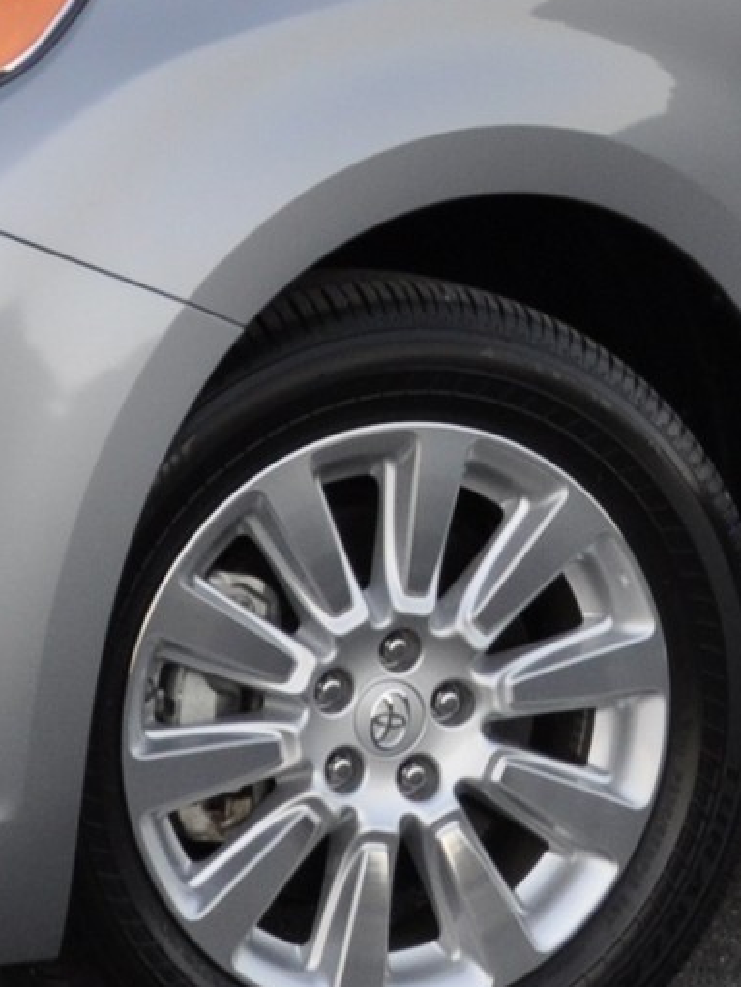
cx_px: 666
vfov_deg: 7.7
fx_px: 7244
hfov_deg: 5.8
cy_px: -109
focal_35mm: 254
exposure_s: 1/60
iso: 400
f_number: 5
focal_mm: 36
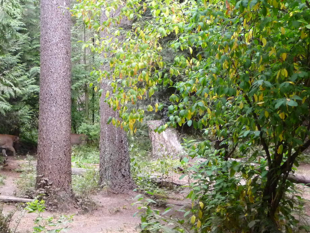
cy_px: 117
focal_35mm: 100
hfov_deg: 19.4
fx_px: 896
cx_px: 43
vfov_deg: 14.8
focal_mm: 9.8
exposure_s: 1/40
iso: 400
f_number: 4.4
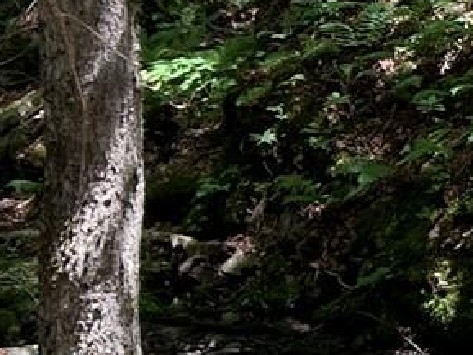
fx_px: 2515
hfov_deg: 9.6
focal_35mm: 184
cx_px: 1090
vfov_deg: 7.9
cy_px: -151
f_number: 1.5
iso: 32
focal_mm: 5.7
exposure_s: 1/145
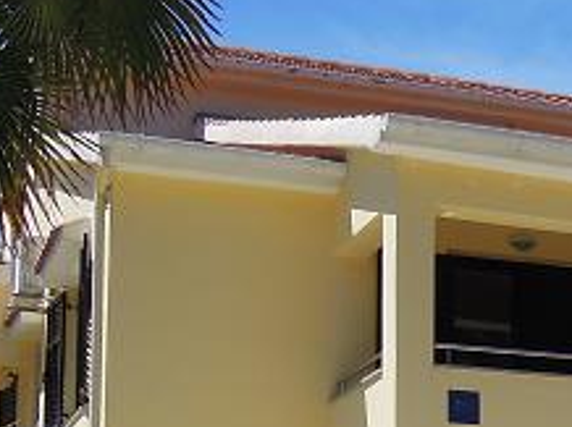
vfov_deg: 12.5
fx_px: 1882
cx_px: 630
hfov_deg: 16.7
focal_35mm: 114
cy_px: 582
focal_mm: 5.5
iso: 160
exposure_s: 1/1600
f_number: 3.7
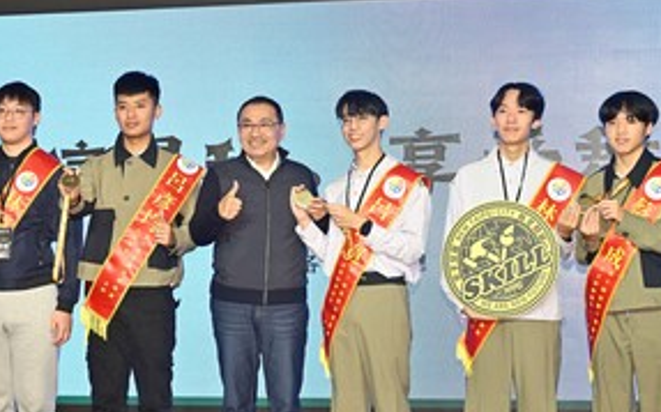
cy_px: 222
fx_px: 1458
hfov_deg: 25.4
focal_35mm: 81
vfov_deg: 16.1
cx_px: 237
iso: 640
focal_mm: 57
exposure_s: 1/125
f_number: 4
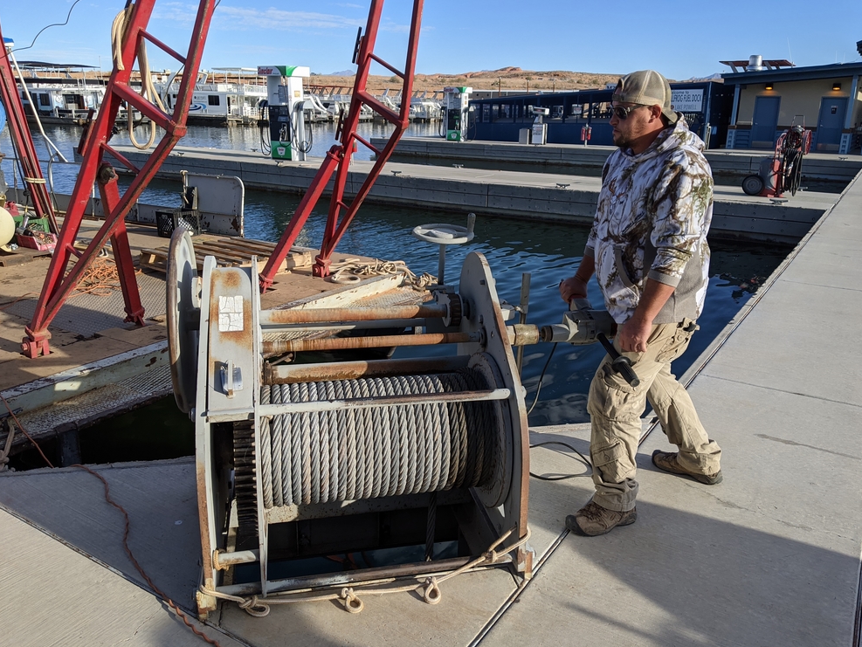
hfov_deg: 63.4
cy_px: 321
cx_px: 445
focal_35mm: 28
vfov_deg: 49.8
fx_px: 698
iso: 58
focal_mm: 4.44
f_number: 1.8
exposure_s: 1/2132
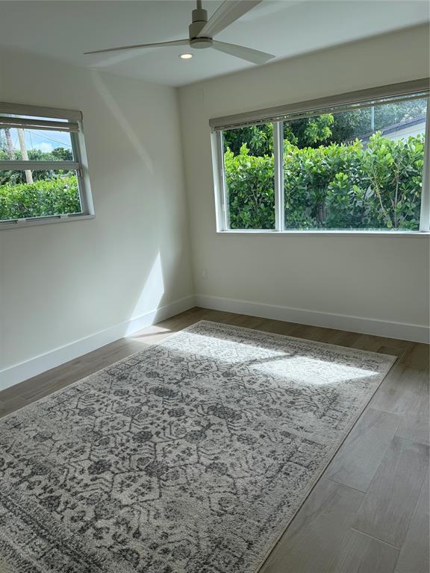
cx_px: 215
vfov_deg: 71.6
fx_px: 398
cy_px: 286
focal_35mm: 24
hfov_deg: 56.8
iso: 80
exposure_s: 1/1018
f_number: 1.78
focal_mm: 6.76
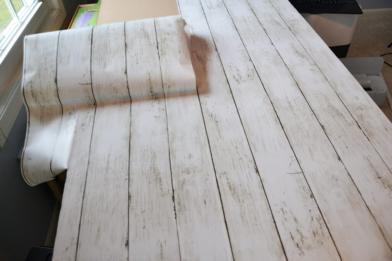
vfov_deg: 47.9
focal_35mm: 27
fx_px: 294
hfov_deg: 67.4
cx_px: 196
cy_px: 130
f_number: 3.5
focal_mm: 18
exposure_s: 1/60
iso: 560
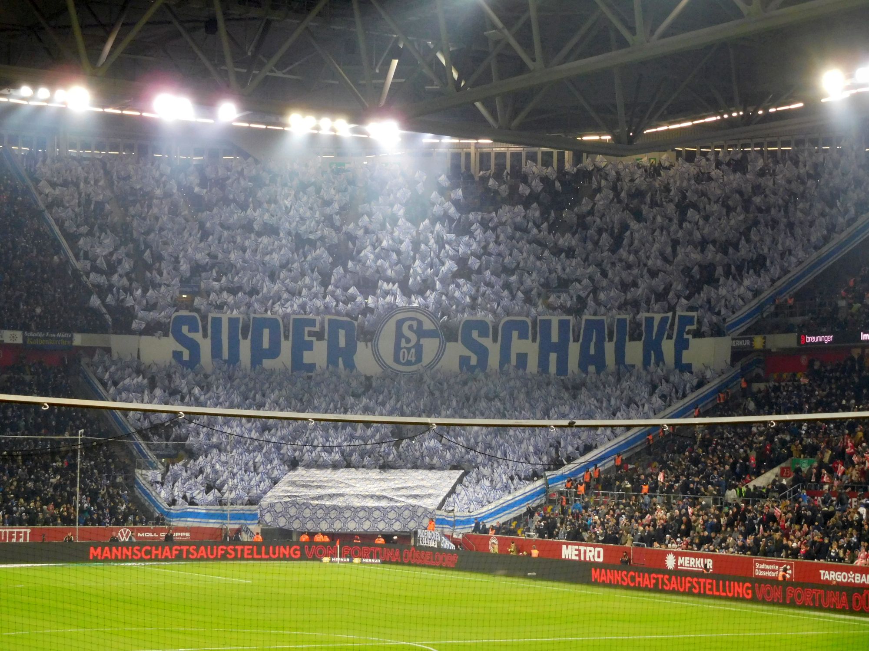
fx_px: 2259
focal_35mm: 90
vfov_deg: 16.4
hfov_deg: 21.8
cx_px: 434
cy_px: 326
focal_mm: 16.1
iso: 560
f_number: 4.7
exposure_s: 1/60
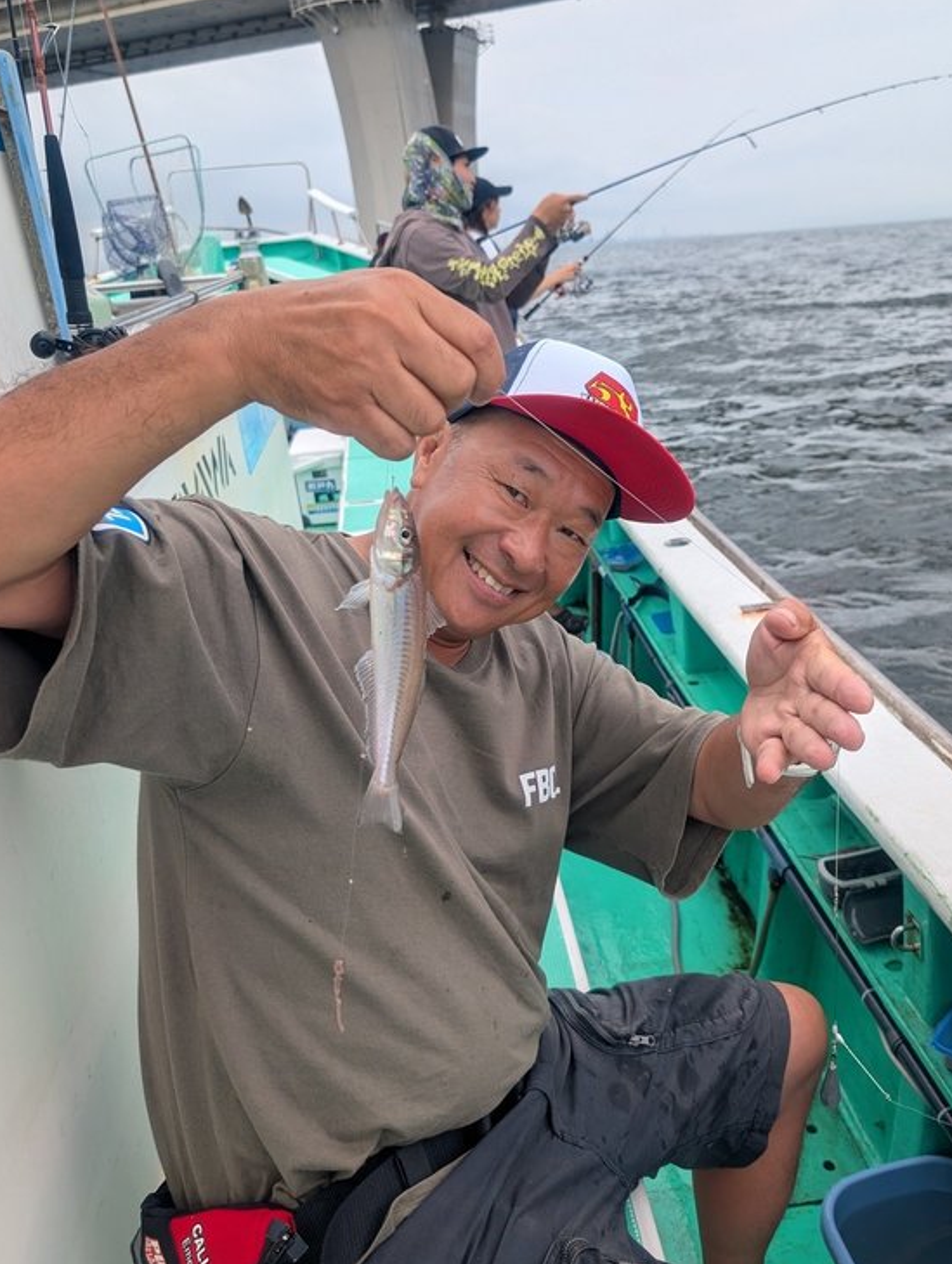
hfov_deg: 49.7
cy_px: 591
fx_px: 1024
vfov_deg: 63.3
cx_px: 546
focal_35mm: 28
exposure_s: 1/763
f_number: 1.68
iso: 20
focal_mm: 6.9
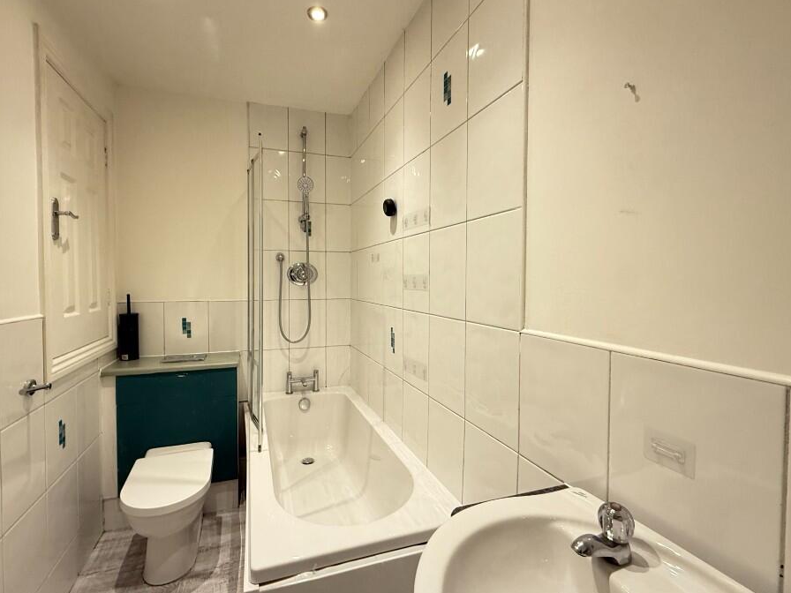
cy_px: 289
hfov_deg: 94.3
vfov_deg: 78.1
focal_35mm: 16
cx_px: 366
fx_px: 366
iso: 320
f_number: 2.2
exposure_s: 1/70
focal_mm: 2.22
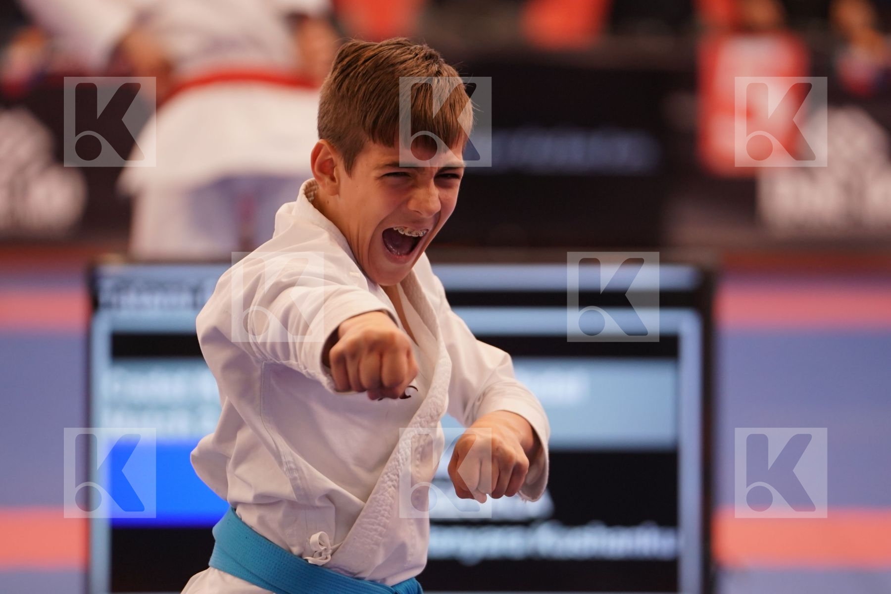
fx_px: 7350
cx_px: 446
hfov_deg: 6.9
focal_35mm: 297
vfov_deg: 4.6
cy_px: 297
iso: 1000
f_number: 2.8
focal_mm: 198
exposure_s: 1/500
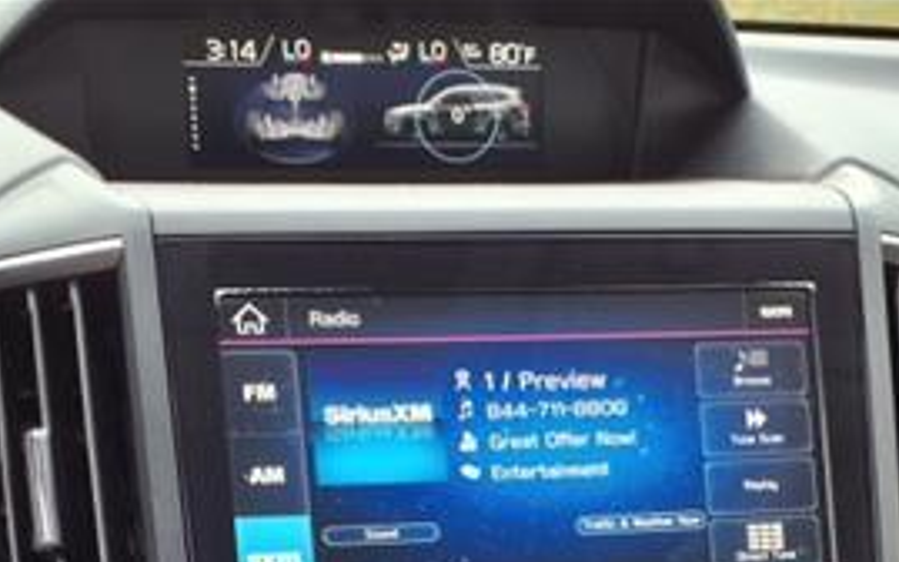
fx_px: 1666
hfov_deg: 30.2
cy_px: 796
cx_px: 501
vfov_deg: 17.5
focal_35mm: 68
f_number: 1.9
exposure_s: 1/60.2
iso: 50
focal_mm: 3.58
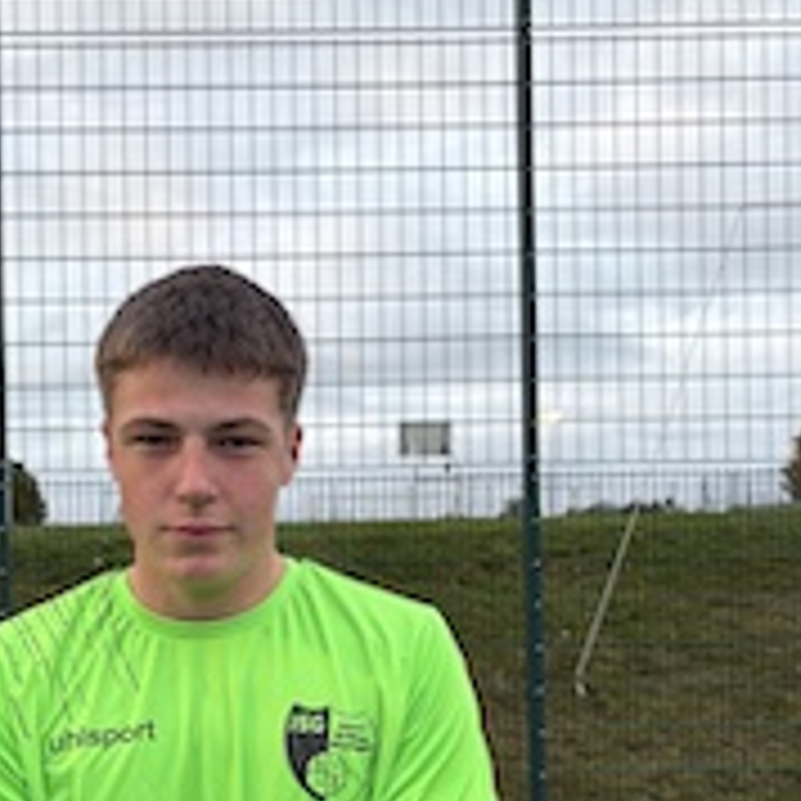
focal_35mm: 44
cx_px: 230
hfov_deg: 37.7
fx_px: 1152
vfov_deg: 37.9
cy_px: 542
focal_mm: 5.96
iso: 80
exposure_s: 1/122
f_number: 1.6
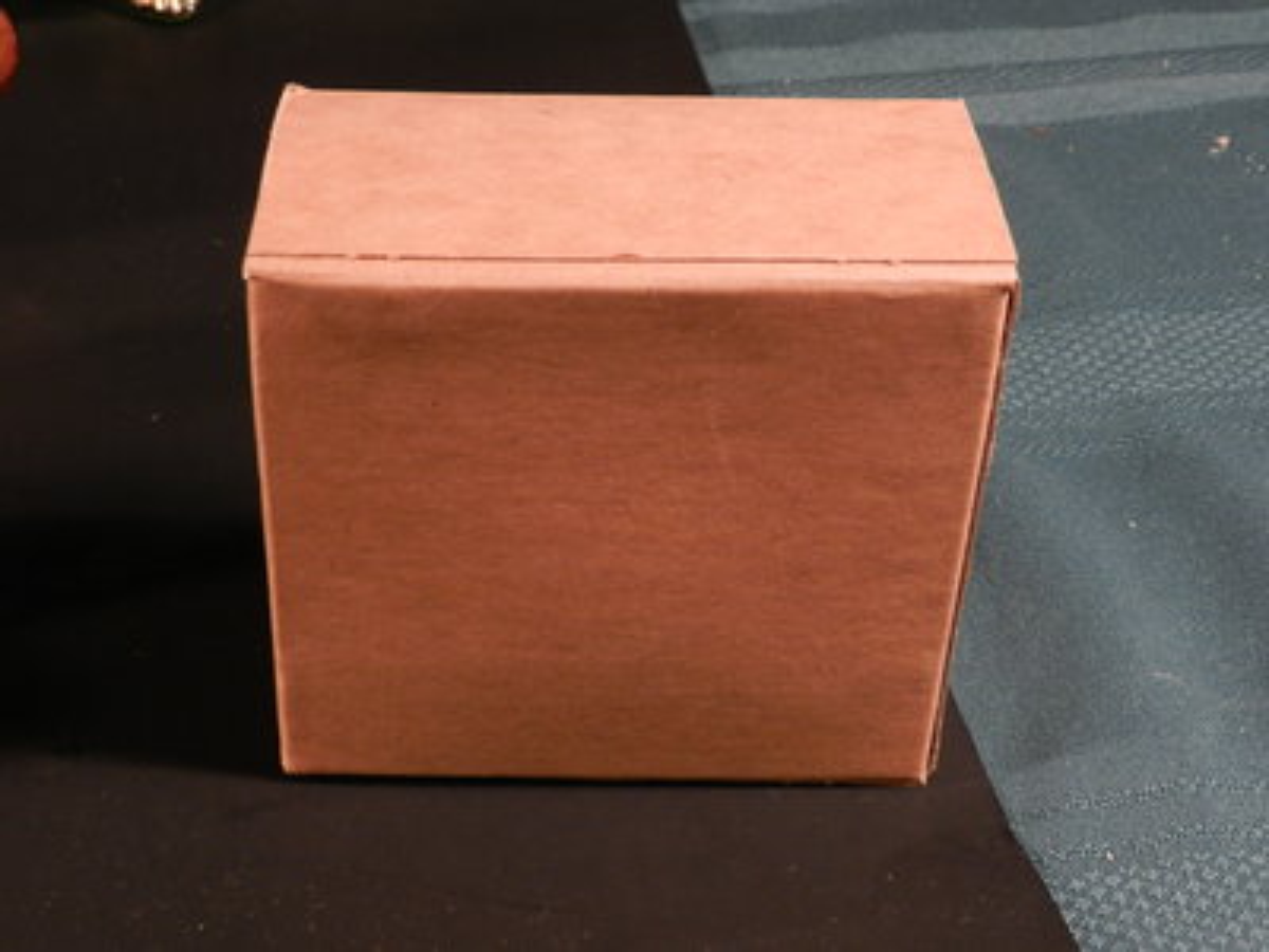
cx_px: 634
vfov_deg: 27.5
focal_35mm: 53
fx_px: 1943
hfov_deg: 36.2
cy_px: 476
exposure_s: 1/13
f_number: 4.4
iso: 400
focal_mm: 9.4
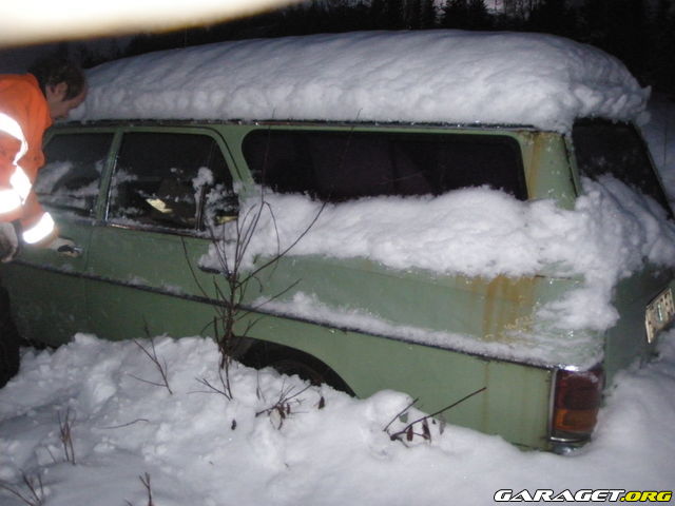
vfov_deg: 37.7
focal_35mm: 38
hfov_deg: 49.0
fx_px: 741
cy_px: 253
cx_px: 338
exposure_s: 1/250
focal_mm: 6.7
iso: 800
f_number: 3.5
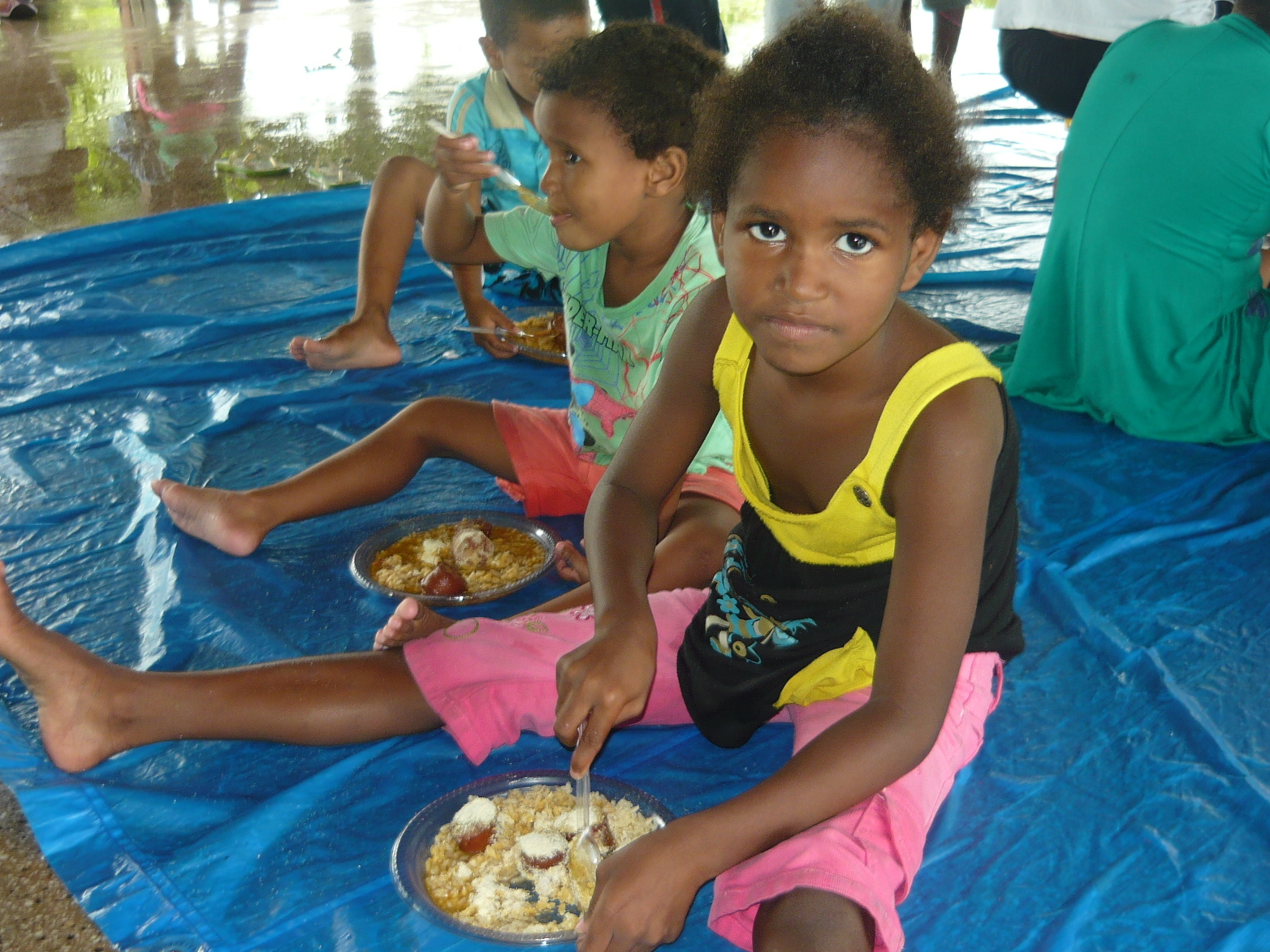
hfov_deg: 42.9
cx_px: 641
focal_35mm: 44
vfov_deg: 32.9
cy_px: 469
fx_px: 1614
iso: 100
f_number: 2.8
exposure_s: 1/30
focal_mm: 5.5
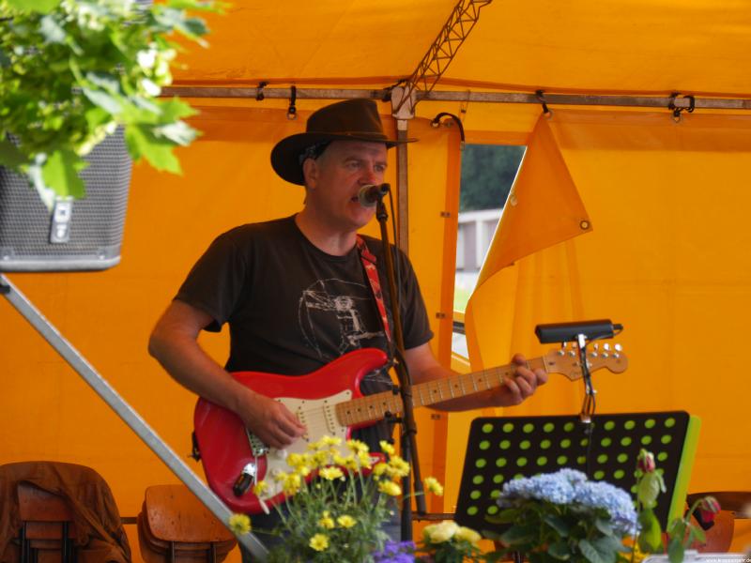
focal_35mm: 182
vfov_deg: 8.2
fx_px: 3949
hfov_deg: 10.9
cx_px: 376
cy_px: 282
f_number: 5.8
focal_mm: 91
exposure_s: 1/200
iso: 500
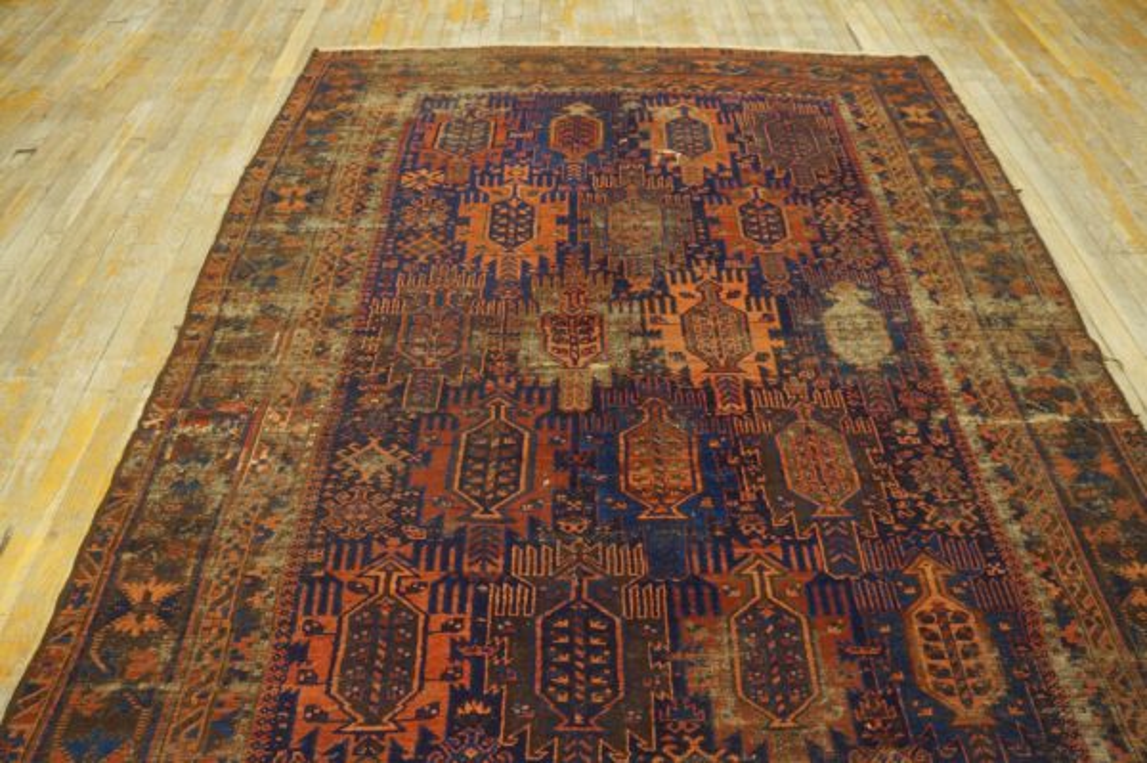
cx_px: 574
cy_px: 382
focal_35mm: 27
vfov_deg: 47.9
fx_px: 860
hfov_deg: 67.4
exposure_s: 1/60
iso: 1600
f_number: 4
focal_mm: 18
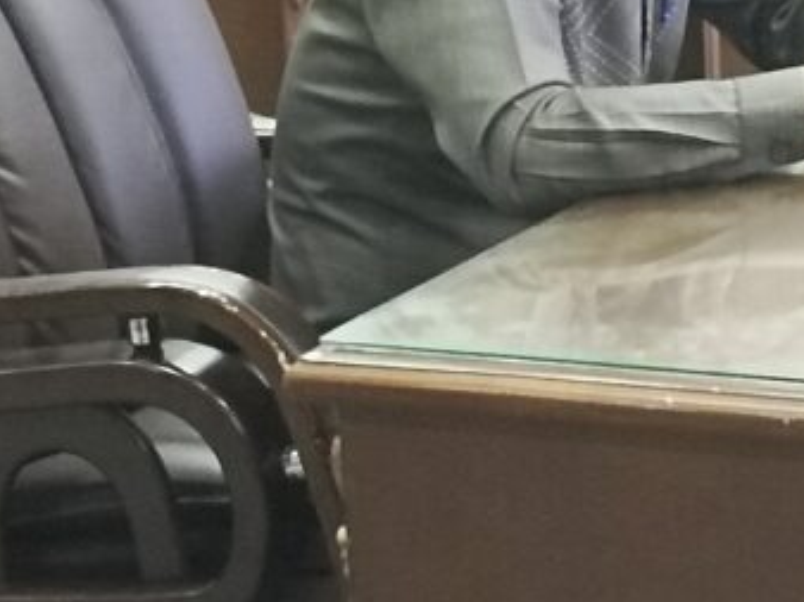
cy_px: -50
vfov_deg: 9.1
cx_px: 868
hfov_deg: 12.1
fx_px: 3737
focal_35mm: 161
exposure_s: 1/14.3
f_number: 1.79
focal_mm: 4.74
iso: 2518
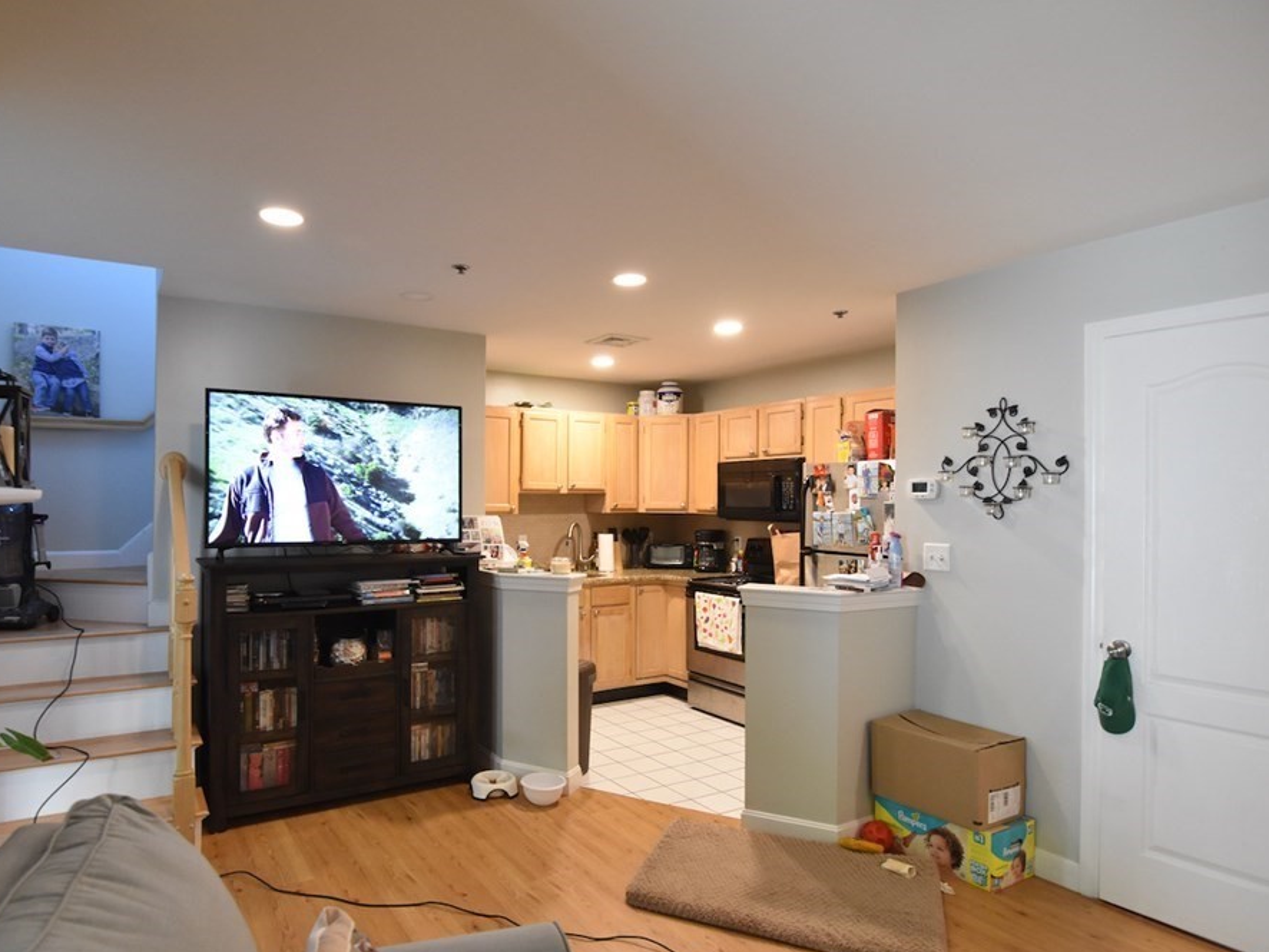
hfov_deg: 81.3
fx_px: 733
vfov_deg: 66.0
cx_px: 554
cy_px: 487
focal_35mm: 20
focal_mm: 12
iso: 1800
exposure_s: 1/60
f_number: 4
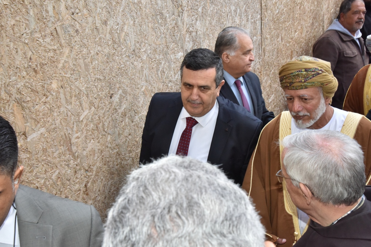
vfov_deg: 27.0
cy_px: 124
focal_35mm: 50
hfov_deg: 39.6
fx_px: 515
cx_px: 186
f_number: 16
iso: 2500
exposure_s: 1/250
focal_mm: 50
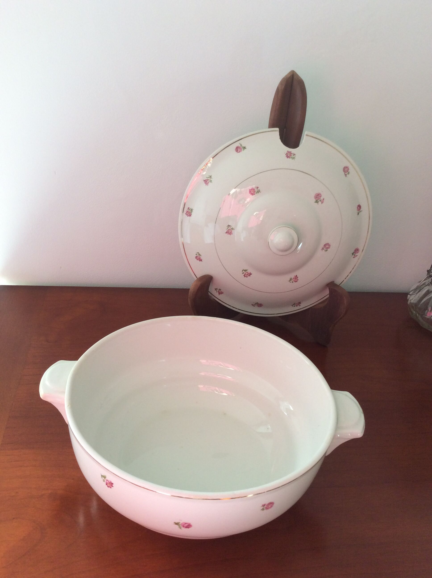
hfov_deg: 44.1
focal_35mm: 32
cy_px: 289
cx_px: 216
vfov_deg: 56.9
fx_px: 534
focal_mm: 3.3
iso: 50
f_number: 2.4
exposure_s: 1/100
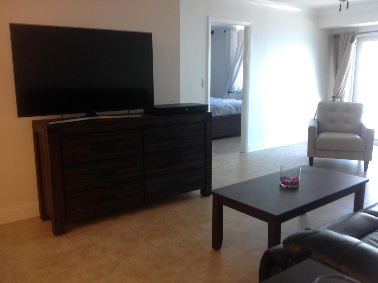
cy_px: 142
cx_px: 189
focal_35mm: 35
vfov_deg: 40.6
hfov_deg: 52.7
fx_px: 382
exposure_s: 1/15
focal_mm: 4.28
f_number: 2.4
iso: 64
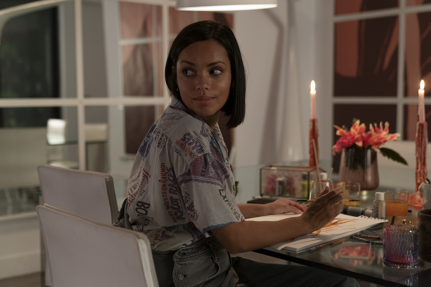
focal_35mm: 50
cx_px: 216
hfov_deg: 39.6
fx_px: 599
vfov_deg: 27.0
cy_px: 144
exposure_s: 1/125
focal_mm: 50
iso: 2500
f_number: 2.8
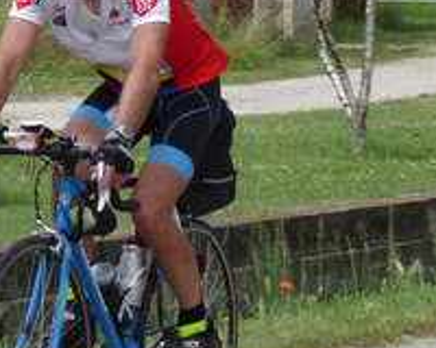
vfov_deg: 4.4
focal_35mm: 352
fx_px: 4542
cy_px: 165
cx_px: 427
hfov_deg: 5.5
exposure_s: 1/800
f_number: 4
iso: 100
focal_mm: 18
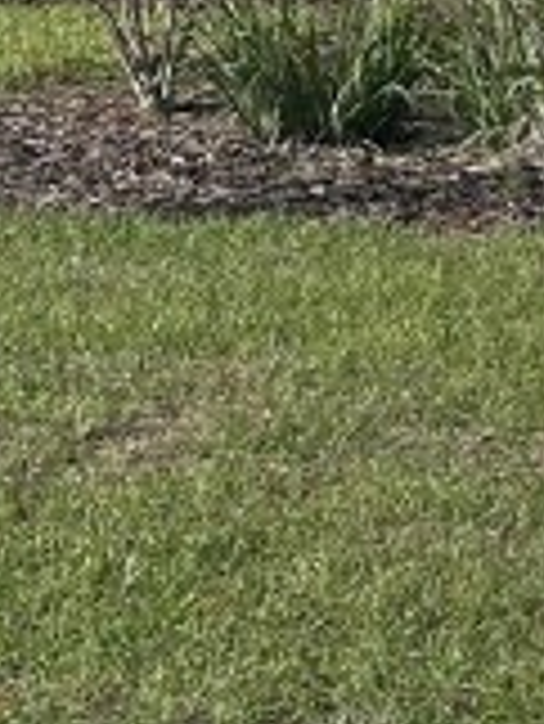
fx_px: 3453
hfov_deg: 8.5
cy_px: -481
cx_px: 1110
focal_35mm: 165
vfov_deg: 11.3
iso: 32
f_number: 1.6
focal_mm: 5.1
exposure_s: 1/3086
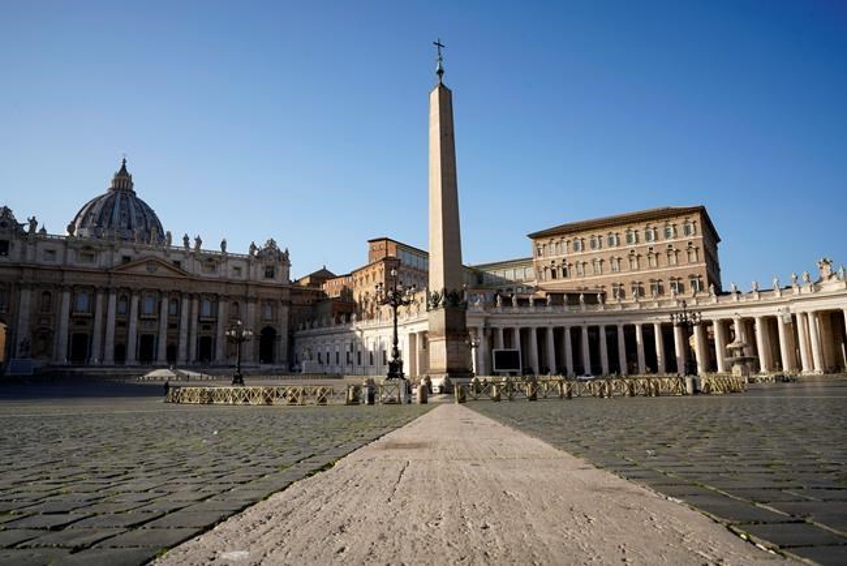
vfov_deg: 51.3
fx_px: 588
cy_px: 283
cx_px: 424
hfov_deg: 71.5
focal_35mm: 25
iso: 320
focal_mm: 25
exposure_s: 1/320
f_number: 11
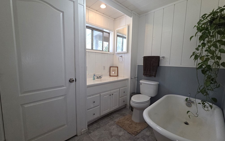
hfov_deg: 105.3
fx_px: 86
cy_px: 70
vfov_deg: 78.6
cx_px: 111
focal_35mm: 14
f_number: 2.2
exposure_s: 1/60
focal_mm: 2.2
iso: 100
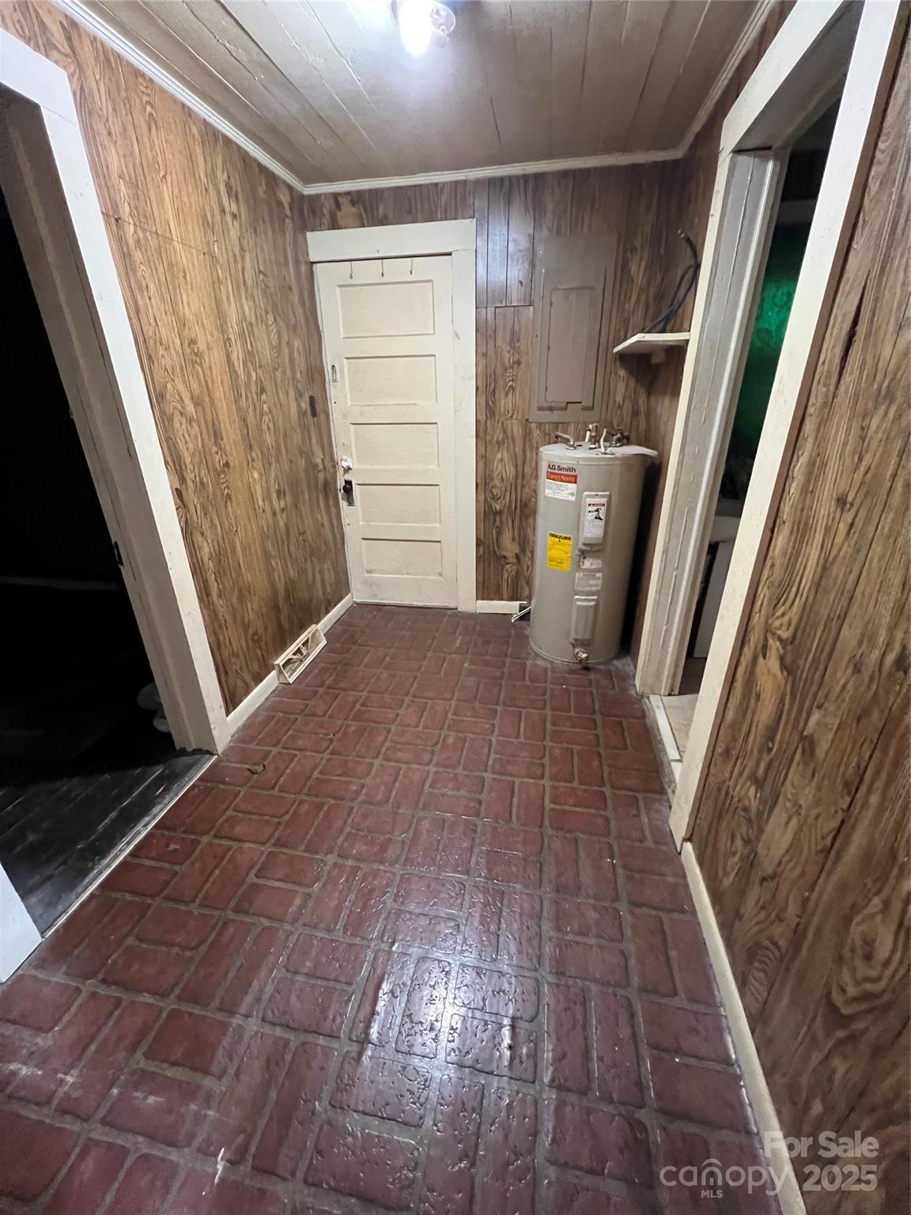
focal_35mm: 13
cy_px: 608
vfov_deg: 106.2
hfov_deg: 89.9
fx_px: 456
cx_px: 456
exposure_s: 1/60
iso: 1000
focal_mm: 1.57
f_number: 1.8
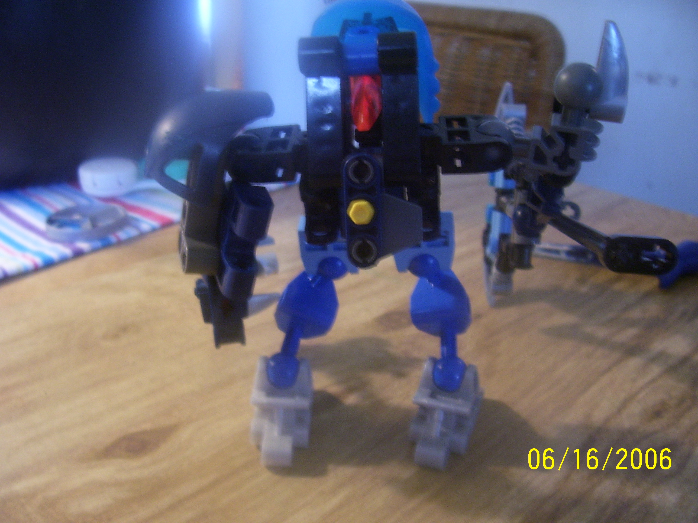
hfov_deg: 54.0
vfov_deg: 41.8
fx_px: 686
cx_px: 349
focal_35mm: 34
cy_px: 262
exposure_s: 1/8
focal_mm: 5.6
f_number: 2.7
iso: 160
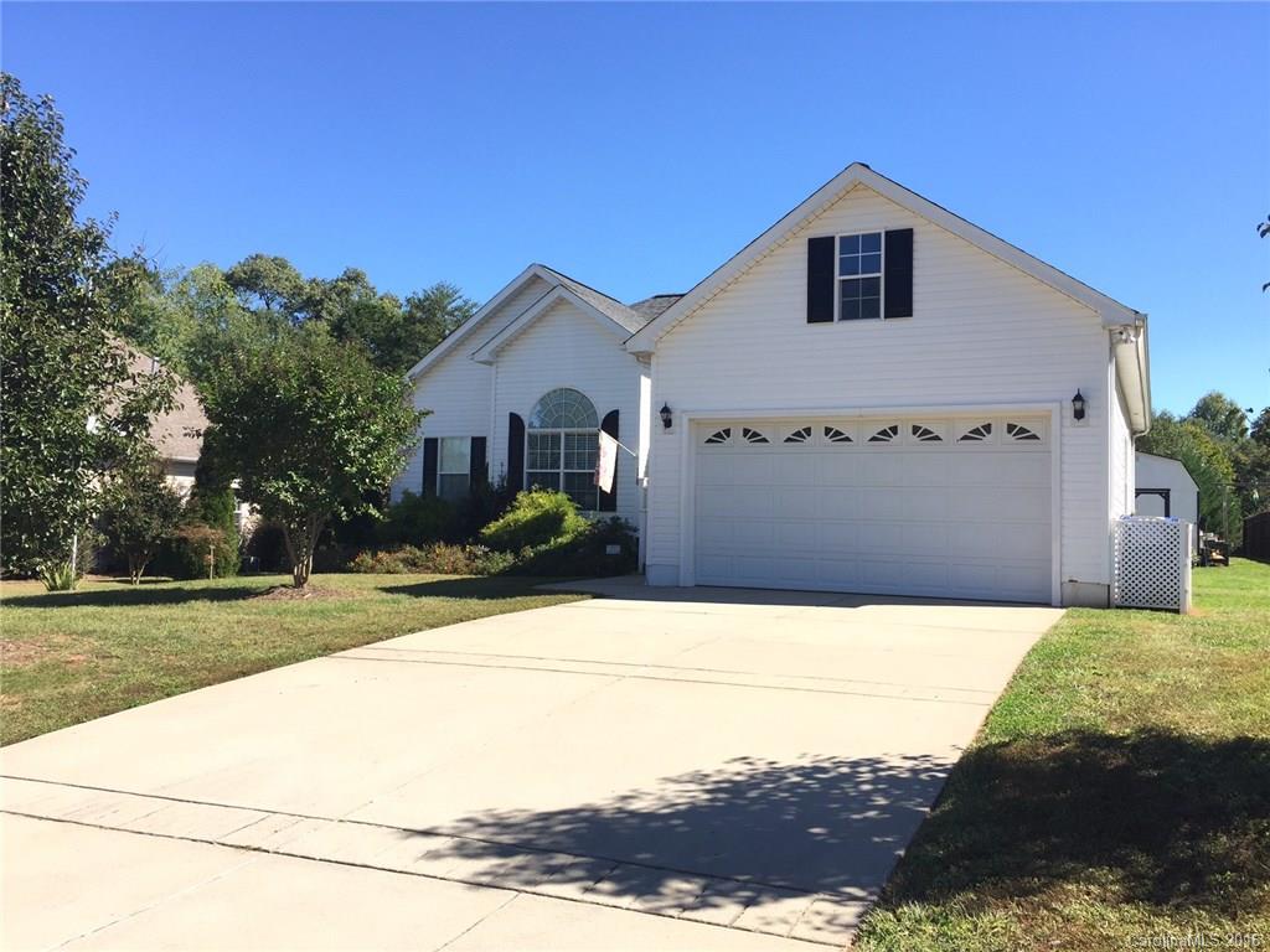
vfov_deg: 48.2
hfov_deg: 61.7
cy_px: 476
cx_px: 635
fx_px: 1064
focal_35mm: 29
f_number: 2.2
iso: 32
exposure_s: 1/860
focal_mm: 4.15
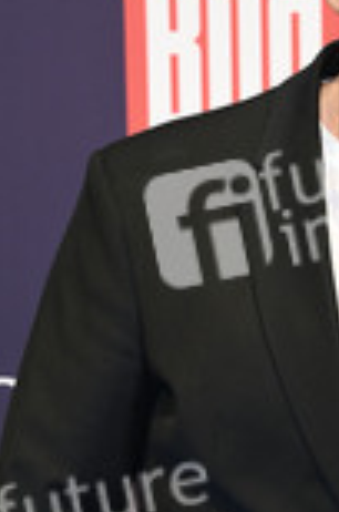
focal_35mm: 187
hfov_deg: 7.3
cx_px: 412
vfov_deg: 11.0
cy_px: 376
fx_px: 2653
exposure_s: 1/250
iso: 500
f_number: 5.6
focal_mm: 72
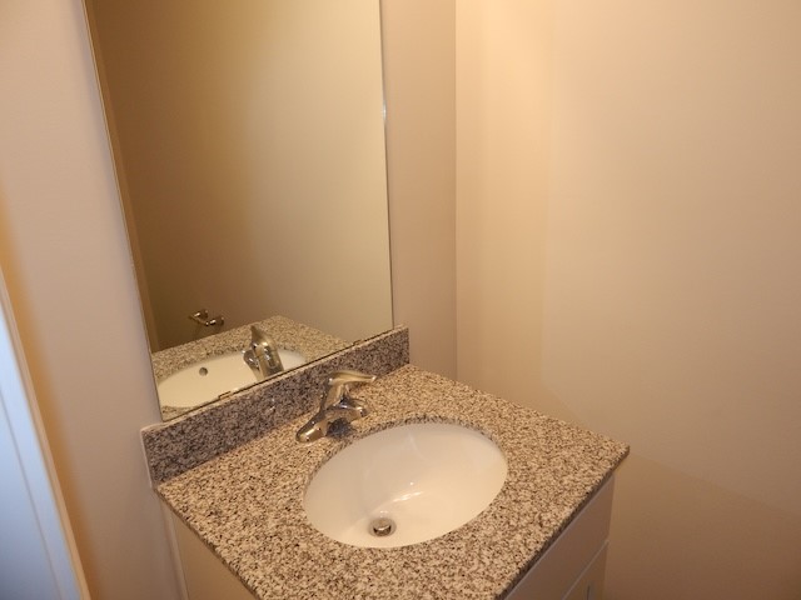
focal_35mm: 22
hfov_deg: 76.4
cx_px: 400
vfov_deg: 61.1
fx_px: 509
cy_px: 300
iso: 125
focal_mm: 4
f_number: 3
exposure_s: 1/40
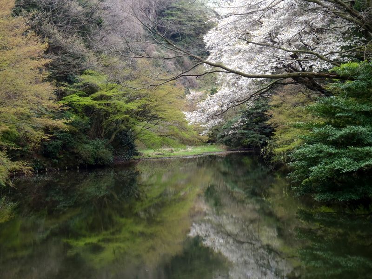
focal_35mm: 68
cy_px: 140
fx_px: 731
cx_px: 186
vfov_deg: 21.6
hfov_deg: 28.6
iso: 80
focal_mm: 12.26
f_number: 5.5
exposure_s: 1/80
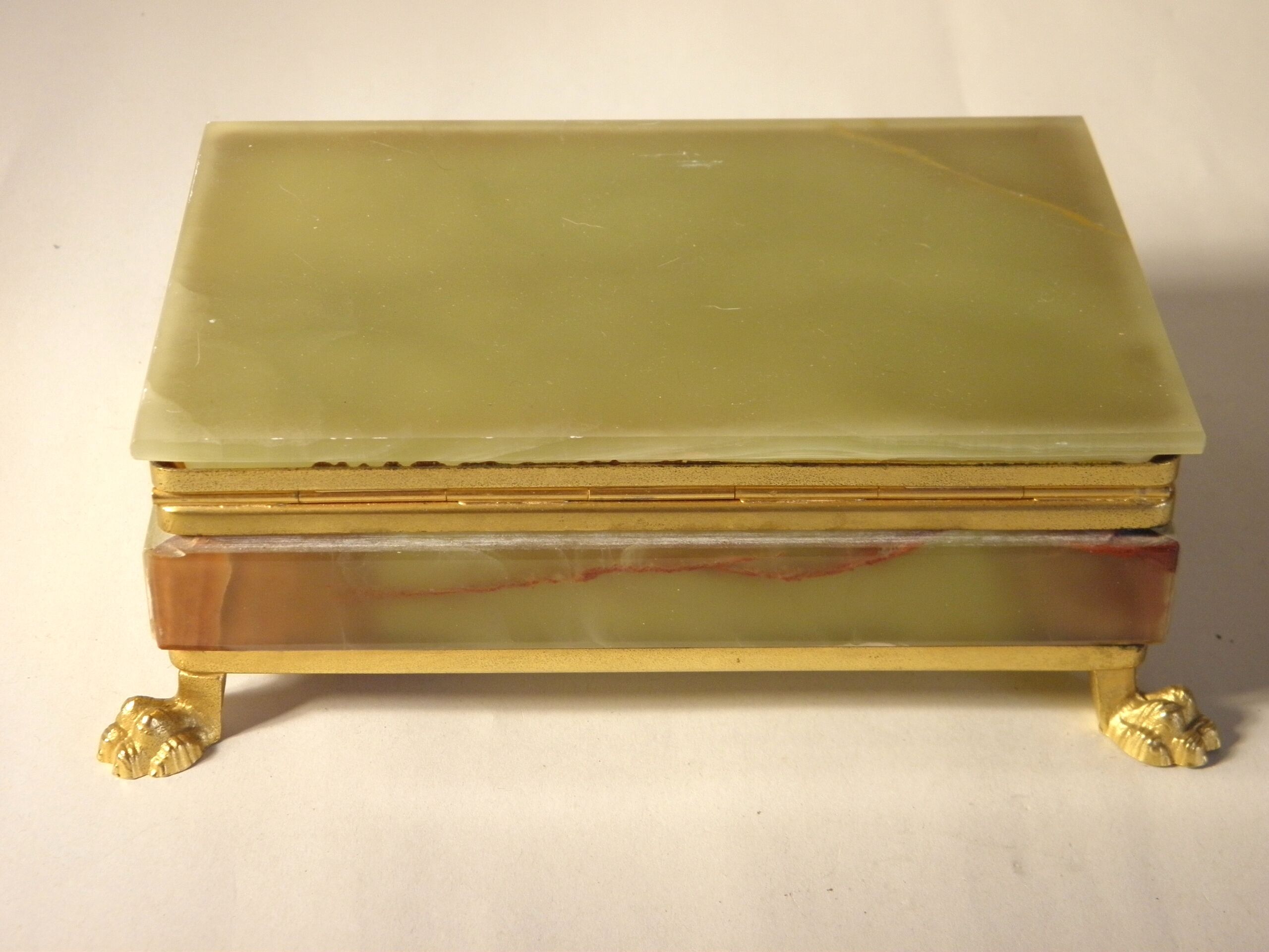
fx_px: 2493
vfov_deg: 21.6
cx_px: 634
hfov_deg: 28.6
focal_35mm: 68
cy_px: 476
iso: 200
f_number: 4.3
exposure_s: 1/50
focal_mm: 12.2
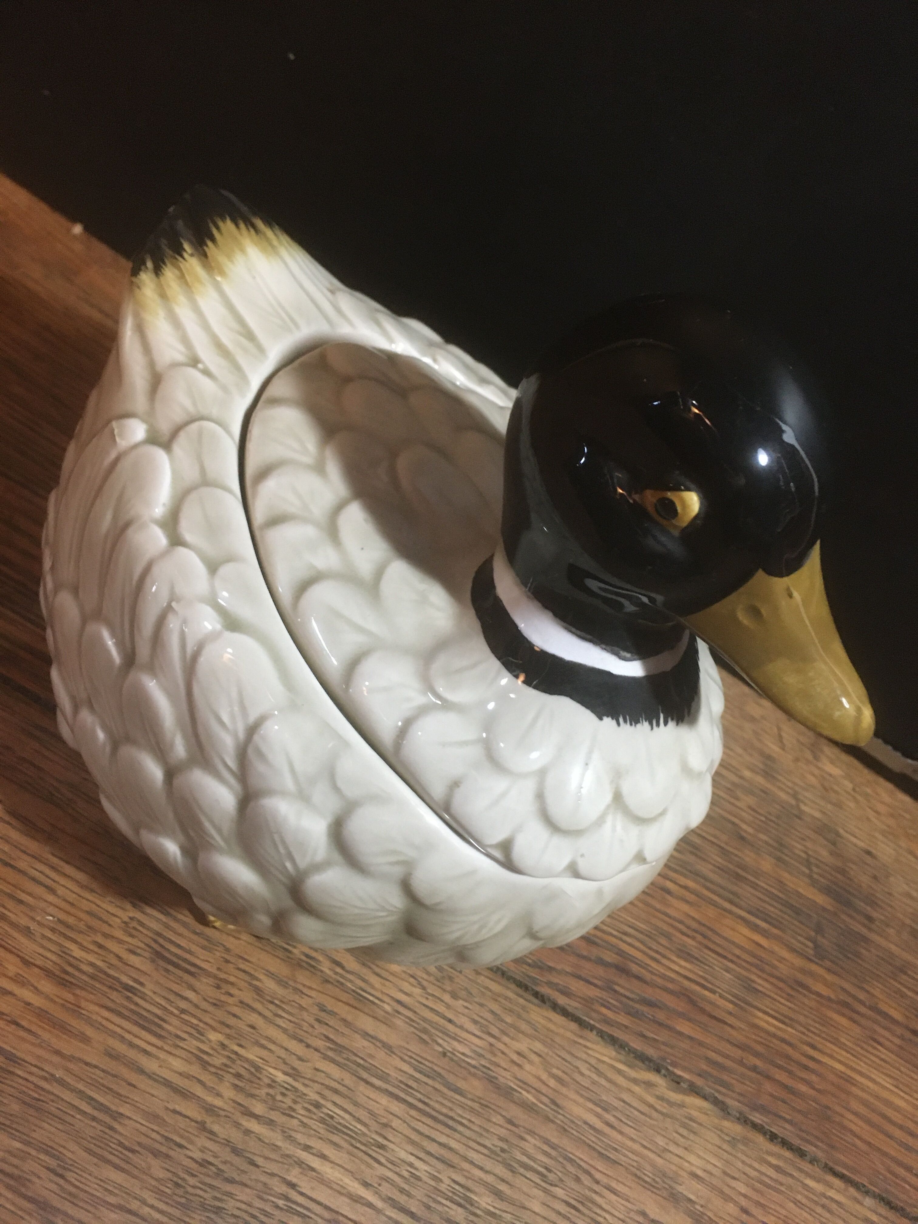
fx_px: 1025
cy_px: 612
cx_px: 459
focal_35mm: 29
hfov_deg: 48.2
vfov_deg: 61.7
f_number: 2.2
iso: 200
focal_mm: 4.15
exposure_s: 1/20
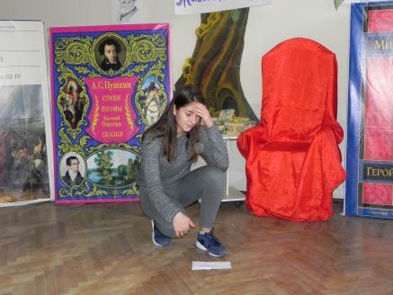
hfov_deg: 44.8
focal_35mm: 42
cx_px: 194
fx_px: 477
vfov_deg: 34.4
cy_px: 145
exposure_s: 1/30
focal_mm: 7.3
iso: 200
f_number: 3.2
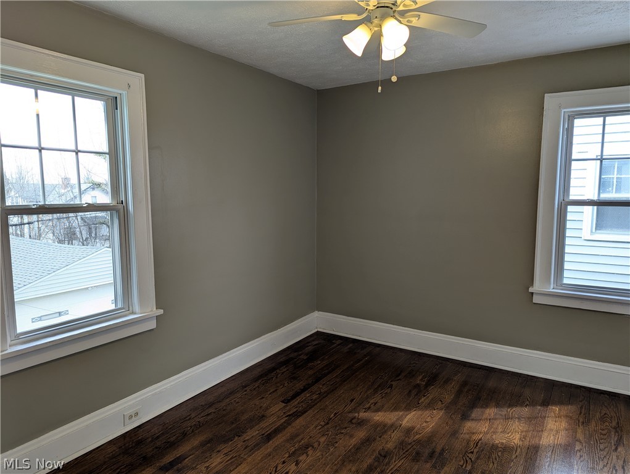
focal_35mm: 24
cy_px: 237
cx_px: 315
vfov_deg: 56.9
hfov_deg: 71.5
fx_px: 437
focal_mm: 6.81
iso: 45
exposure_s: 1/120
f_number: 1.85
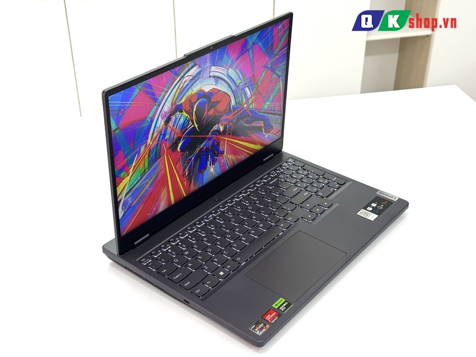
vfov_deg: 30.3
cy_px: 178
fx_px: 660
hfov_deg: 39.7
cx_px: 238
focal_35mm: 48
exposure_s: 1/100
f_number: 1.78
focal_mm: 6.76
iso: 50
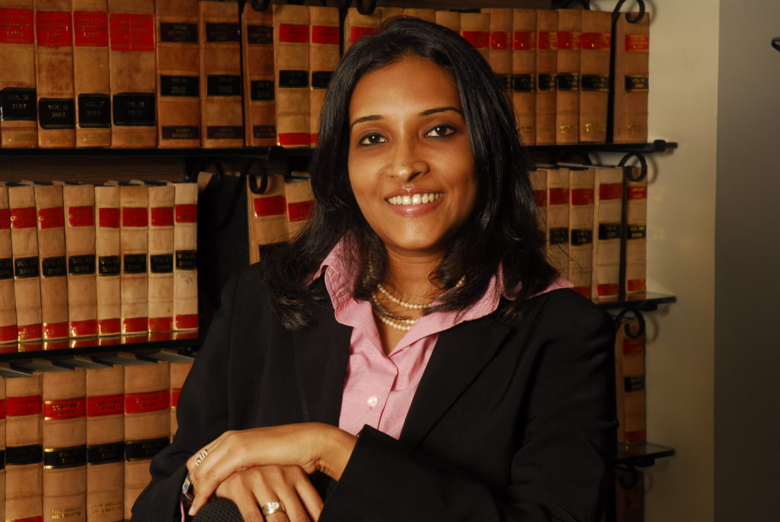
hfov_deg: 22.6
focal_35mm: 90
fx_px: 1952
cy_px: 261
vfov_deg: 15.2
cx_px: 390
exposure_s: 1/125
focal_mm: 60
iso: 100
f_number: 13
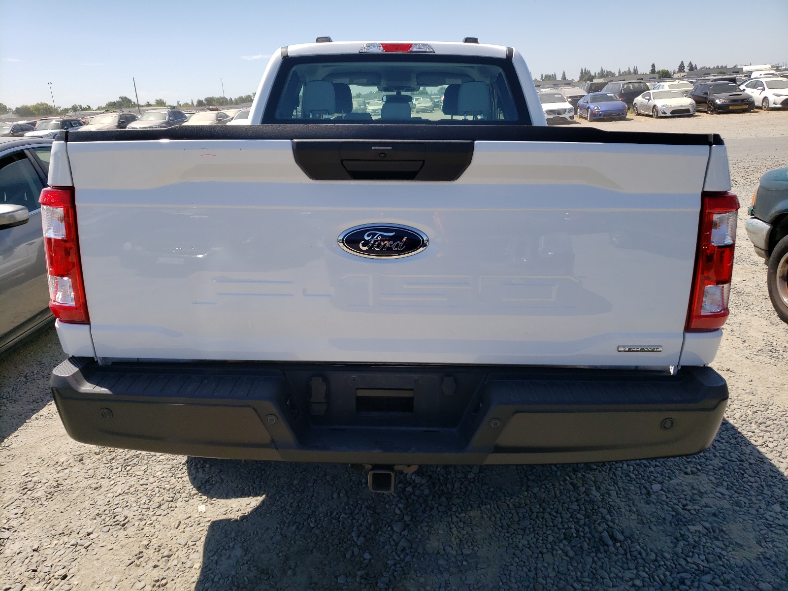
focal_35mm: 26
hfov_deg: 67.3
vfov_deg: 53.1
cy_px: 296
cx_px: 394
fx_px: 592
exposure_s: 1/2500
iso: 50
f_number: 1.5
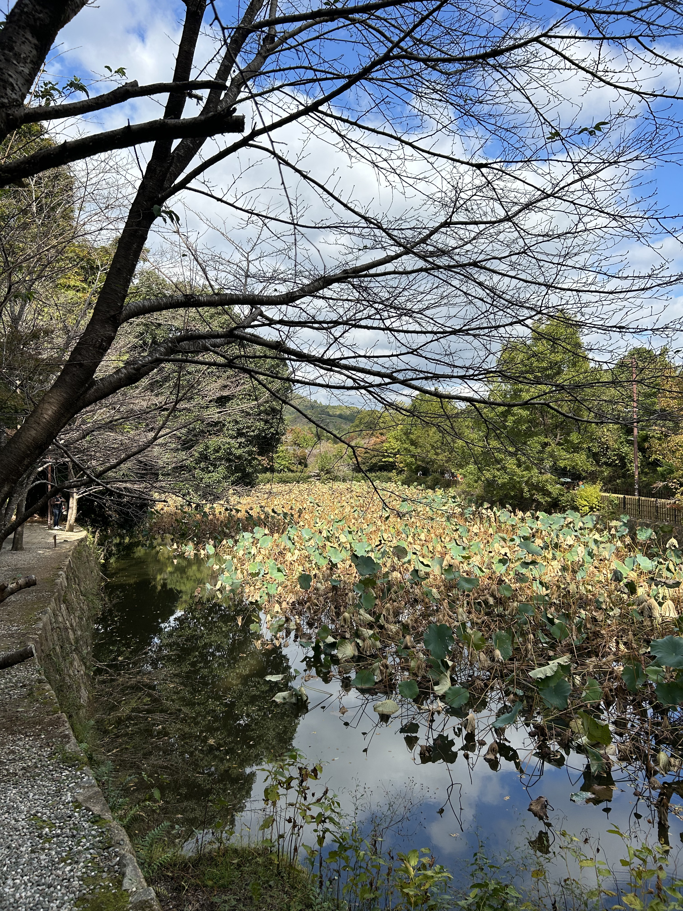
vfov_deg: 67.3
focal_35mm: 26
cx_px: 342
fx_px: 684
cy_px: 456
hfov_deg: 53.1
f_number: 1.5
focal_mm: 5.7
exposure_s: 1/2915
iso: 50
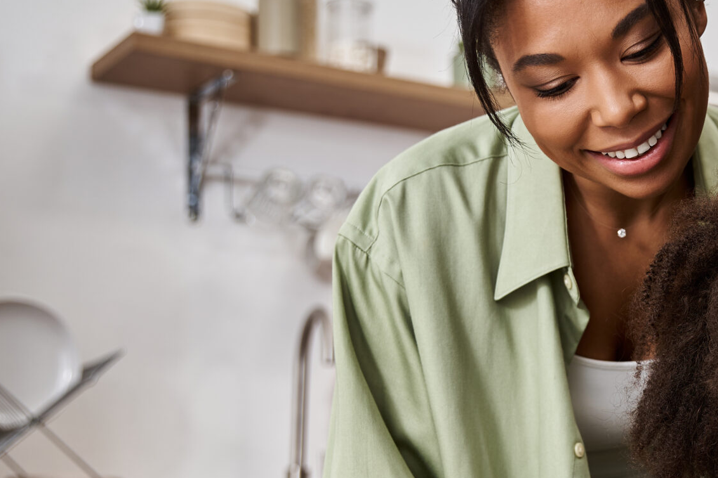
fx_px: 1715
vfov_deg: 15.8
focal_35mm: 86
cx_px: 656
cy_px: 336
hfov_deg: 23.0
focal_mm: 38
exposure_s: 1/160
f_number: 3.5
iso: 125
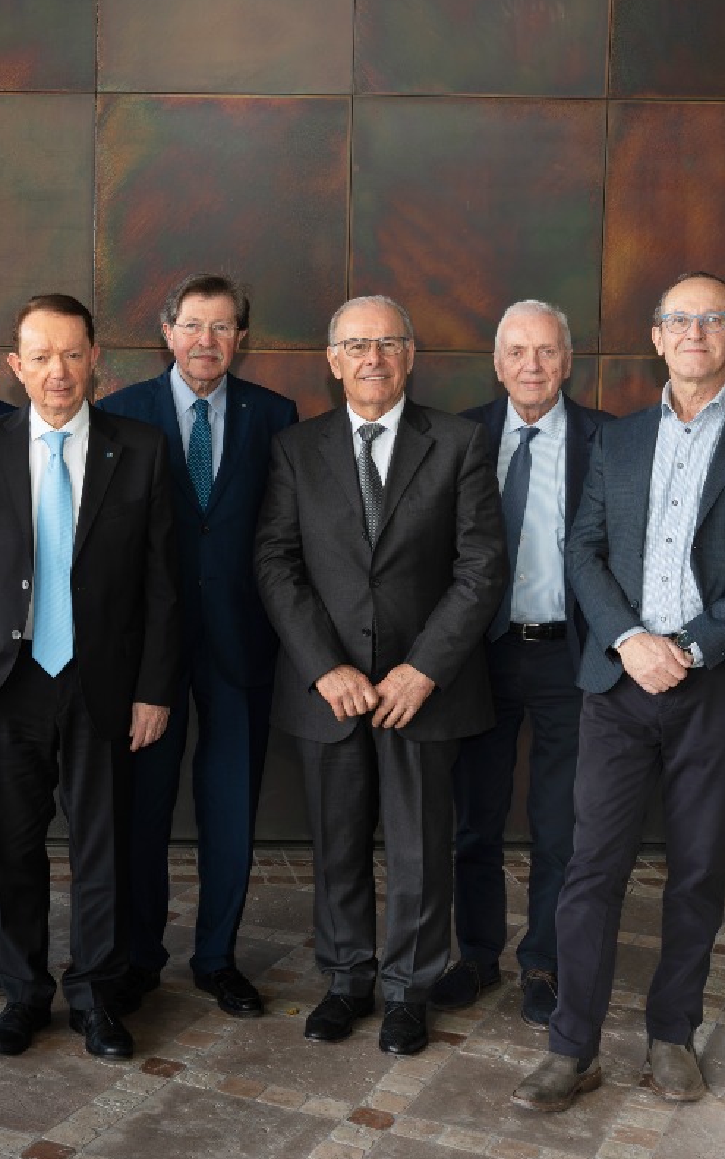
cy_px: 576
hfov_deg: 24.4
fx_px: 1630
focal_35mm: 52
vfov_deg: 39.1
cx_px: 81
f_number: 9
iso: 500
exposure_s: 1/80
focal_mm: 33.4
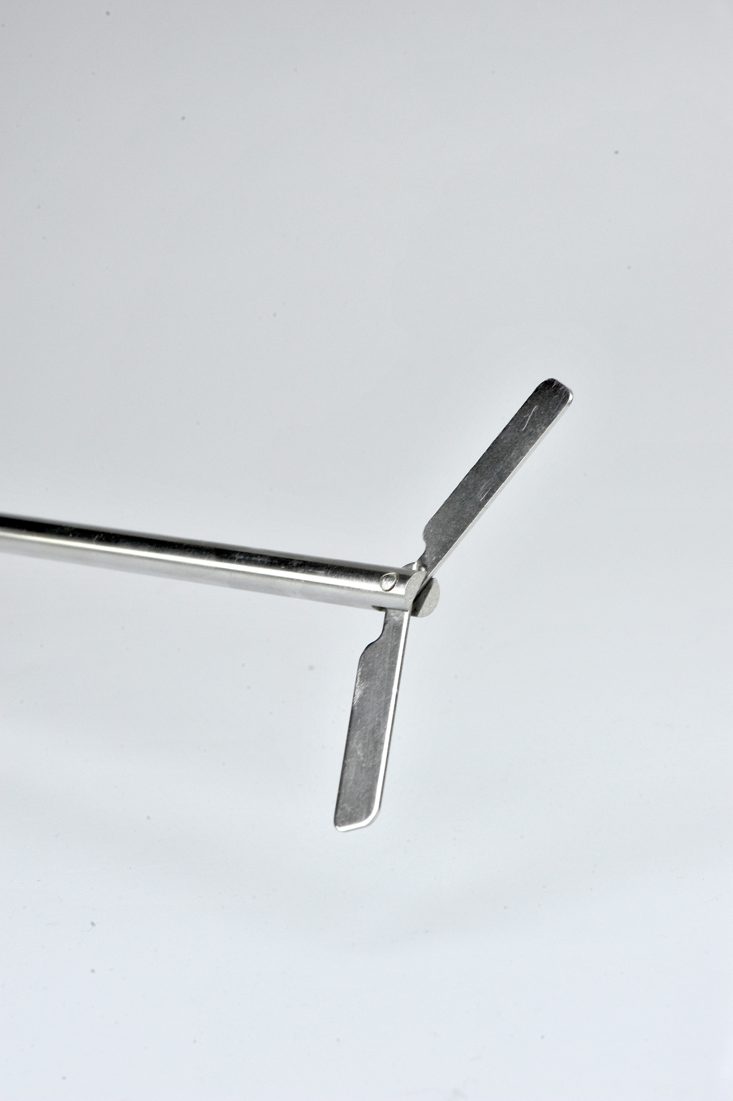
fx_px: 3211
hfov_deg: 13.0
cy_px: 550
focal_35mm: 105
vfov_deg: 19.5
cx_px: 366
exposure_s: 1/20
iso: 800
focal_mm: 105
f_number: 18
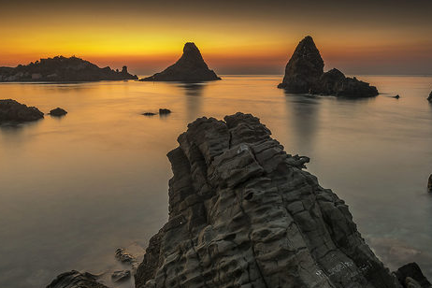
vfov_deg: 49.6
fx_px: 312
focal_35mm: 26
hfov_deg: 68.7
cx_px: 260
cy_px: 142
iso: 50
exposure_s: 20
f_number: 11
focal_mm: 20
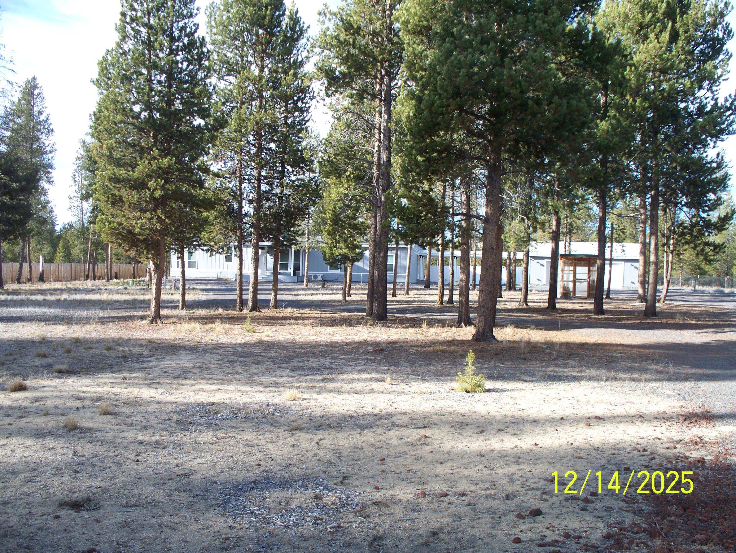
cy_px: 276
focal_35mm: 36
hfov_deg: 51.3
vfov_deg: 39.7
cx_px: 368
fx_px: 766
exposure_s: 1/250
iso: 64
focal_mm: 7.54
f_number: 2.8
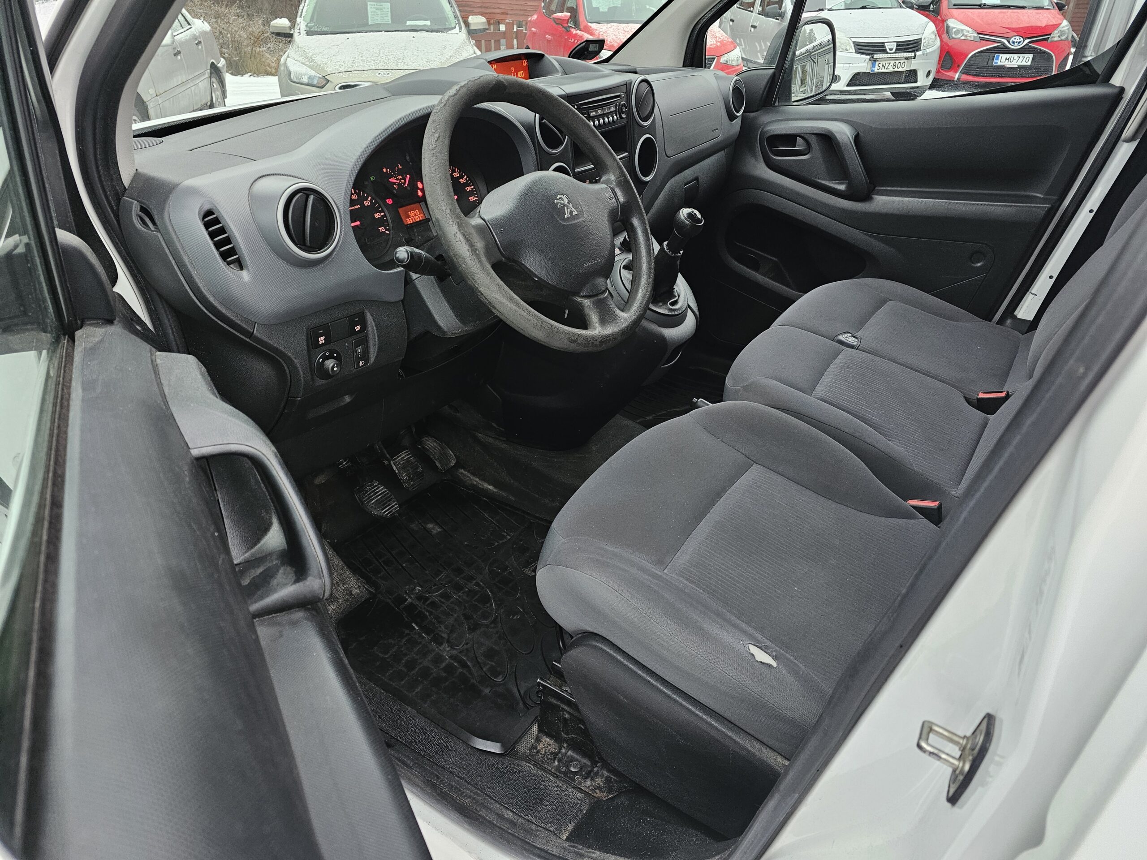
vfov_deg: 58.9
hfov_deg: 73.9
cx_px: 574
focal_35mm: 23
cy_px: 430
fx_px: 762
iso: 250
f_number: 1.7
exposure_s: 1/100
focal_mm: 6.3
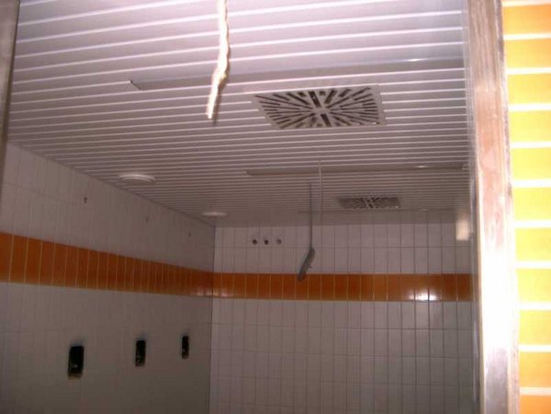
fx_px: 589
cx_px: 276
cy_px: 207
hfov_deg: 50.1
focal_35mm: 37
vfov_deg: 38.7
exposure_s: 1
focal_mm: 7.6
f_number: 2.6
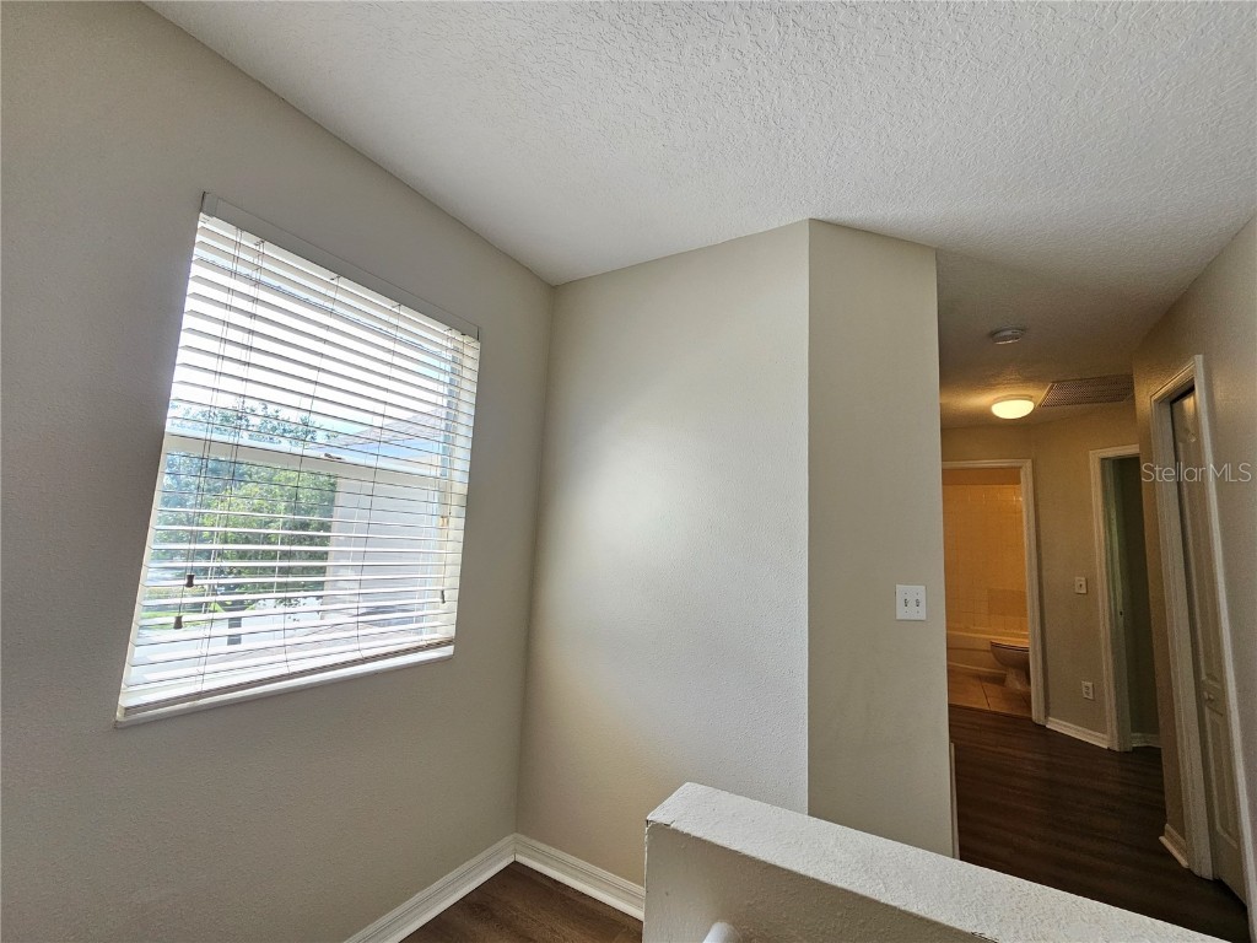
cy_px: 472
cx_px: 628
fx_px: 472
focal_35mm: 13
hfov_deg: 106.2
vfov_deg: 89.9
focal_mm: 2.2
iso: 100
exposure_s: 1/100
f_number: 2.2
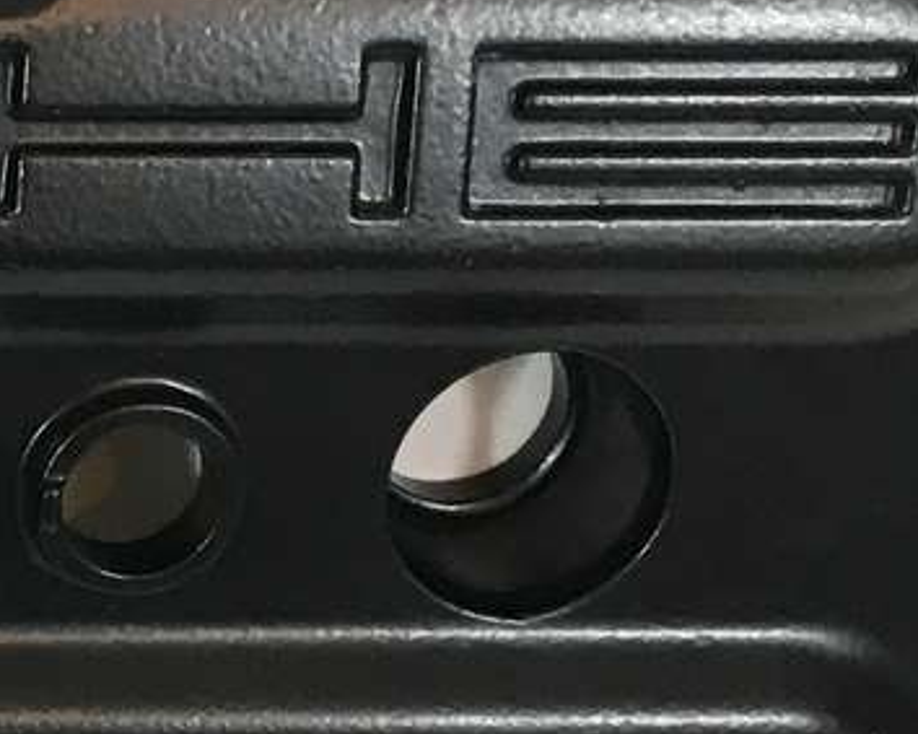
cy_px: 576
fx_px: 4346
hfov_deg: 11.1
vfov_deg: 9.6
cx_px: -832
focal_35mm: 160
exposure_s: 1/33
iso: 50
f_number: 2.2
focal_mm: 4.15
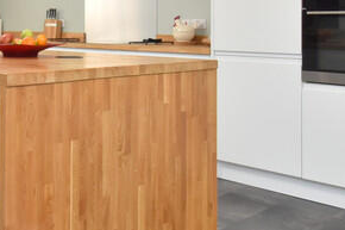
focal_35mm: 53
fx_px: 508
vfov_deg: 24.3
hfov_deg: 35.4
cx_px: 36
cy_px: -3
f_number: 9
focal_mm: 10
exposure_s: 1/100
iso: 400
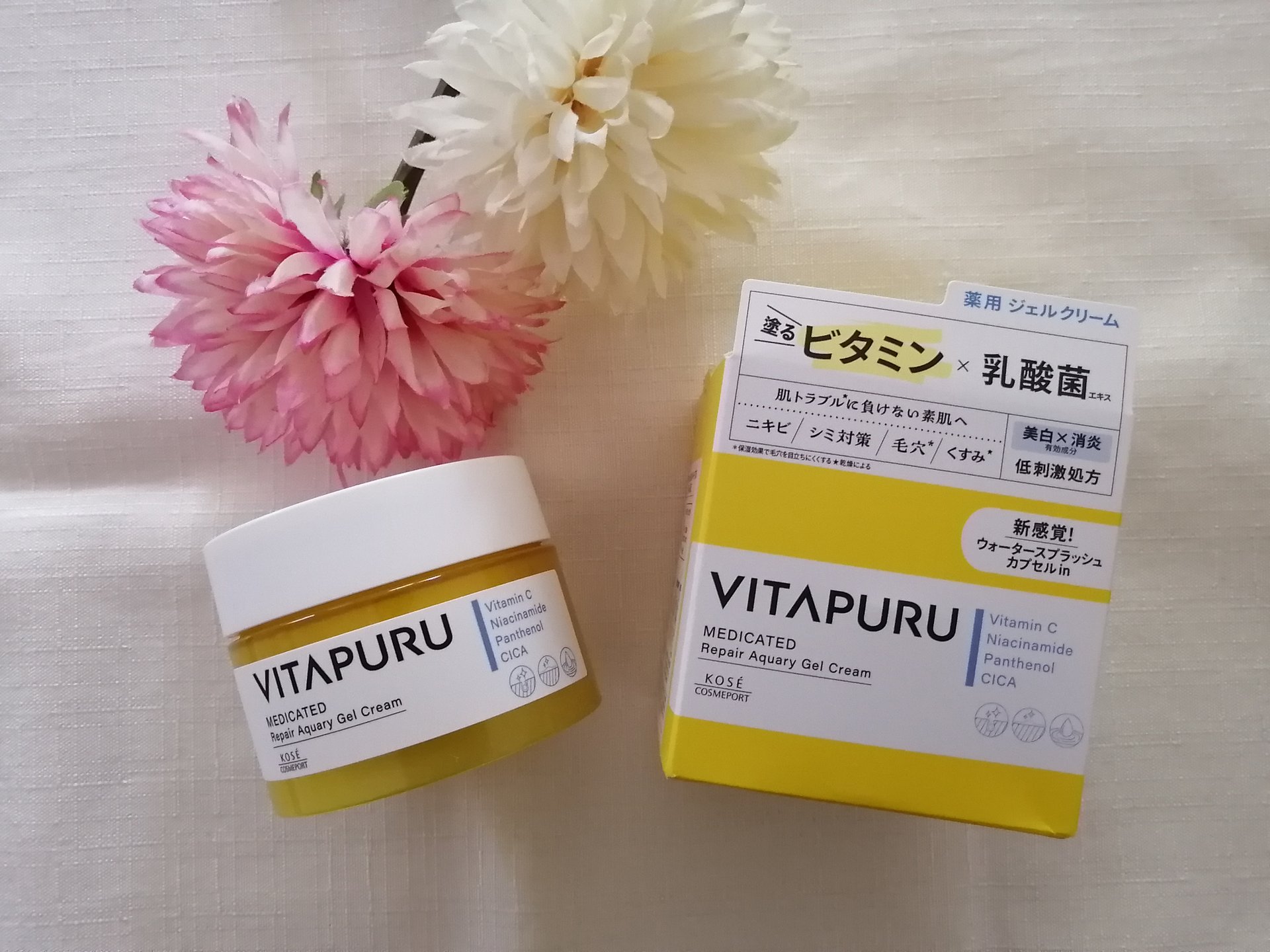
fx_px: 991
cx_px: 635
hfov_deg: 65.3
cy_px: 476
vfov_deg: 51.4
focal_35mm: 27
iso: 320
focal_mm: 3.62
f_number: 1.8
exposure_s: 1/33.3
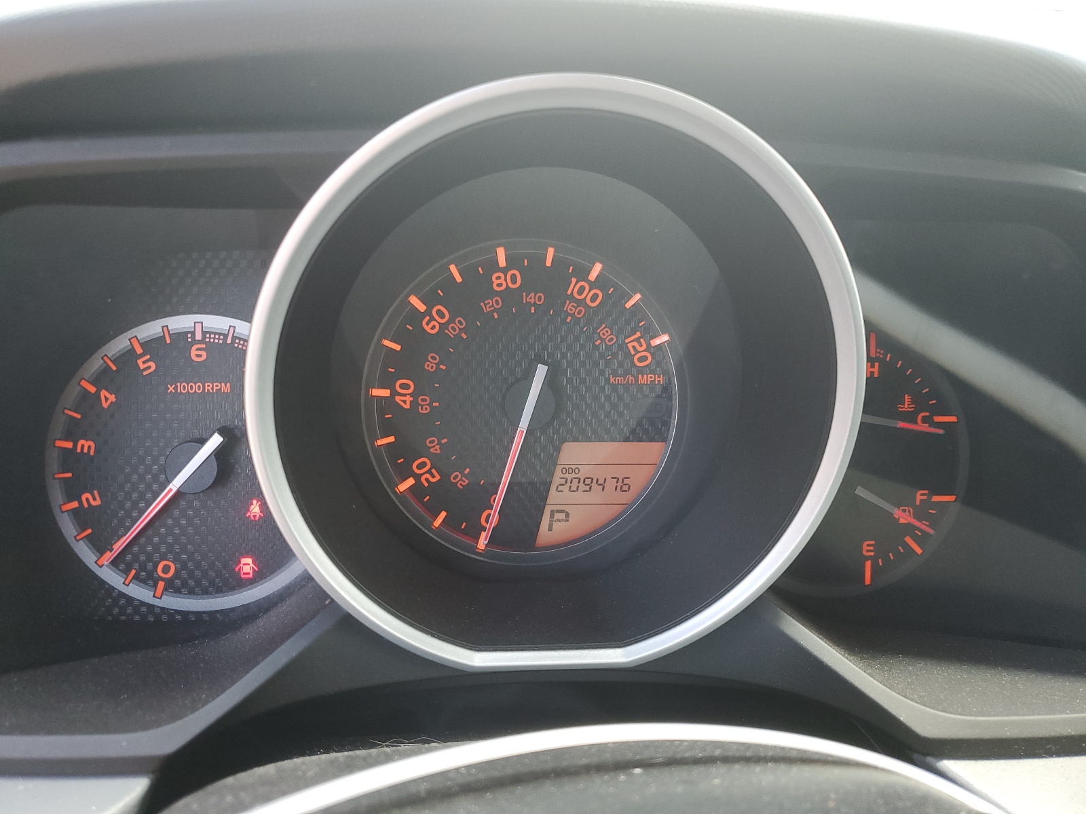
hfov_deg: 67.3
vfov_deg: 53.1
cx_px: 543
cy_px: 407
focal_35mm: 26
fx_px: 816
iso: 74
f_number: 1.5
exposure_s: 1/120
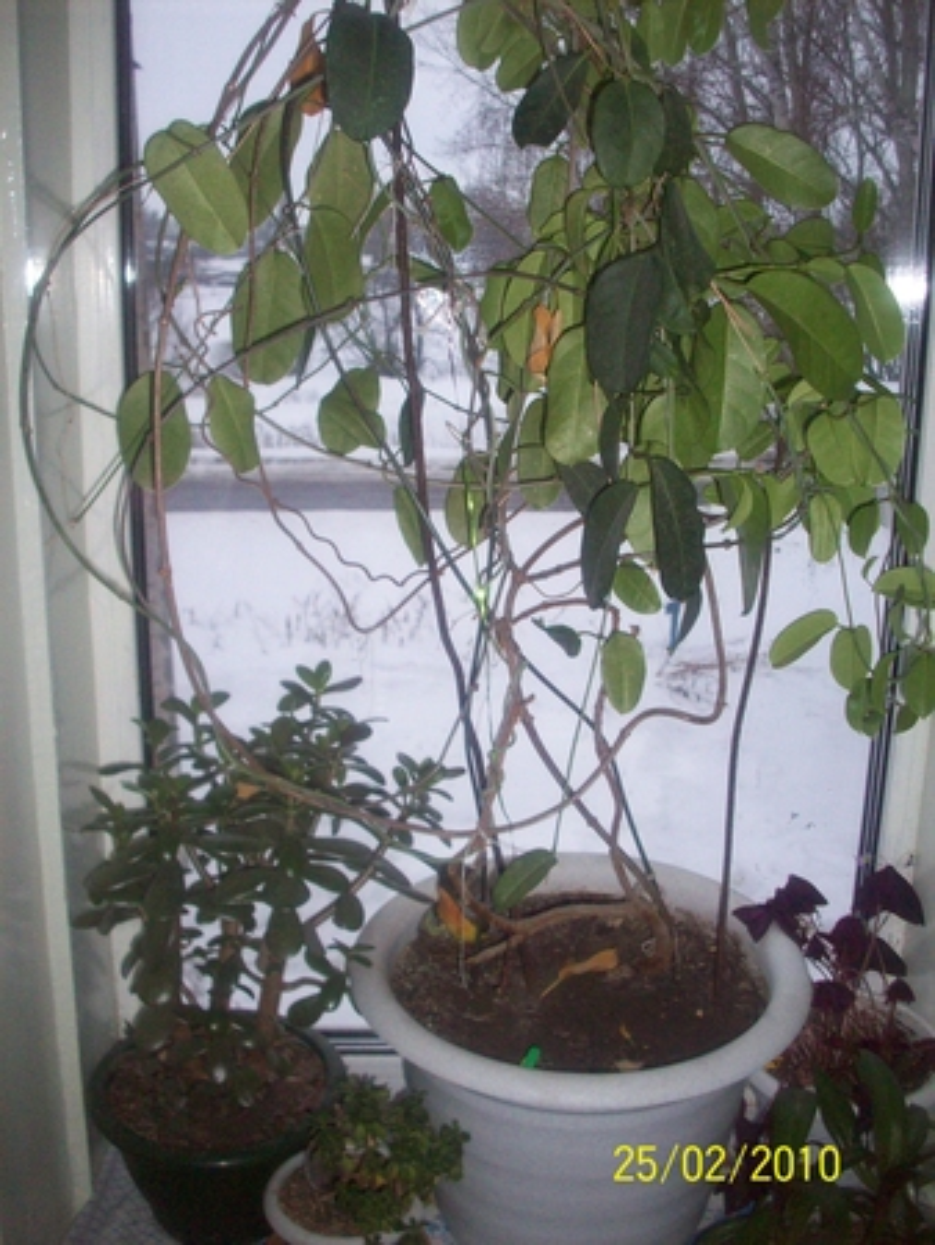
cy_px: 622
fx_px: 1331
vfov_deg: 50.1
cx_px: 468
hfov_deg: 38.7
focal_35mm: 37
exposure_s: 1/173
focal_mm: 6.2
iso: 200
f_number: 2.8
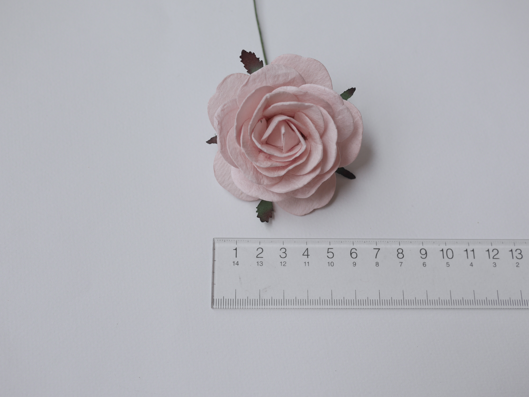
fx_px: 627
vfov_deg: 35.1
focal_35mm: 41
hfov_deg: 45.8
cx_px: 266
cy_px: 197
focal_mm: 20
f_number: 3.2
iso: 200
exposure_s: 1/400
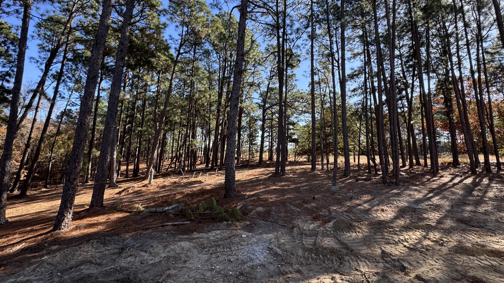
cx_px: 262
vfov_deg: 66.7
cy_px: 121
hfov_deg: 99.3
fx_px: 214
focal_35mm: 16
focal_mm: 2.22
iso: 40
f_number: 2.2
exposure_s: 1/334
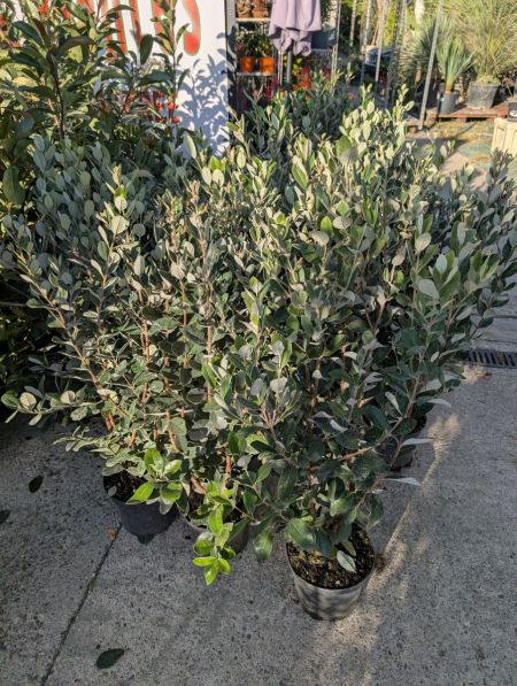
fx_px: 476
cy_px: 343
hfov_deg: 57.0
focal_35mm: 24
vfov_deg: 71.5
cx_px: 258
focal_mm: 6.9
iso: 18
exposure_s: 1/854
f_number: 1.68
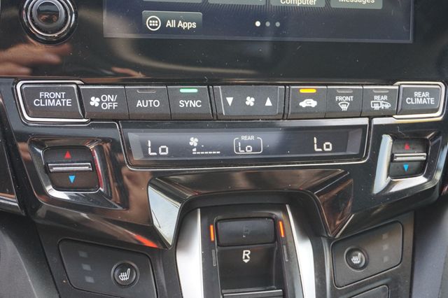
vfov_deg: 29.8
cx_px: 224
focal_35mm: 45
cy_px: 149
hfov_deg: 43.6
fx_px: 560
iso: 500
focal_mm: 30
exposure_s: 1/60
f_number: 5
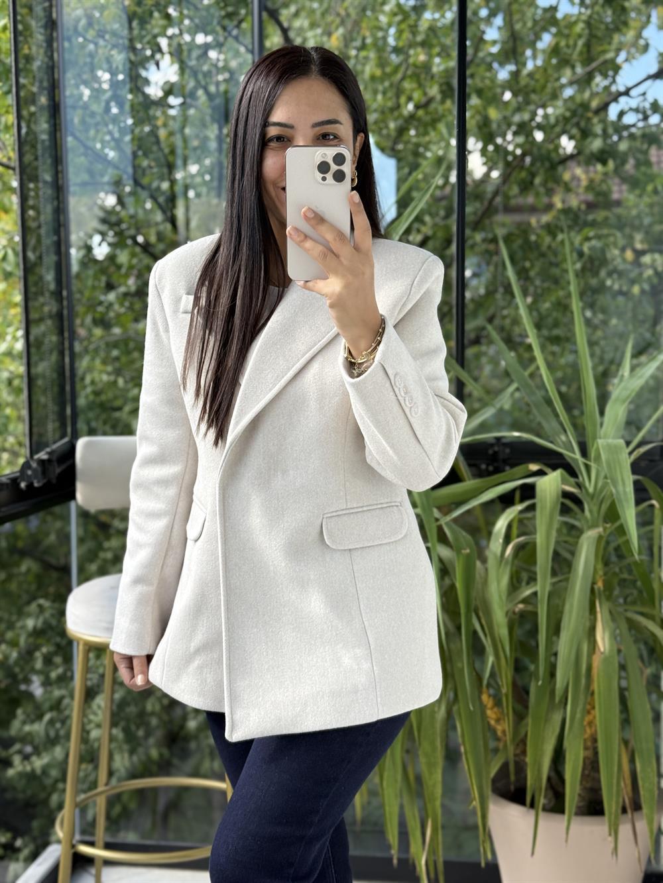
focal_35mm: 48
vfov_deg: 39.7
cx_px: 332
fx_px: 1226
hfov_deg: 30.3
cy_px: 442
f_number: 1.78
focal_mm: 6.76
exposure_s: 1/245
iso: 80
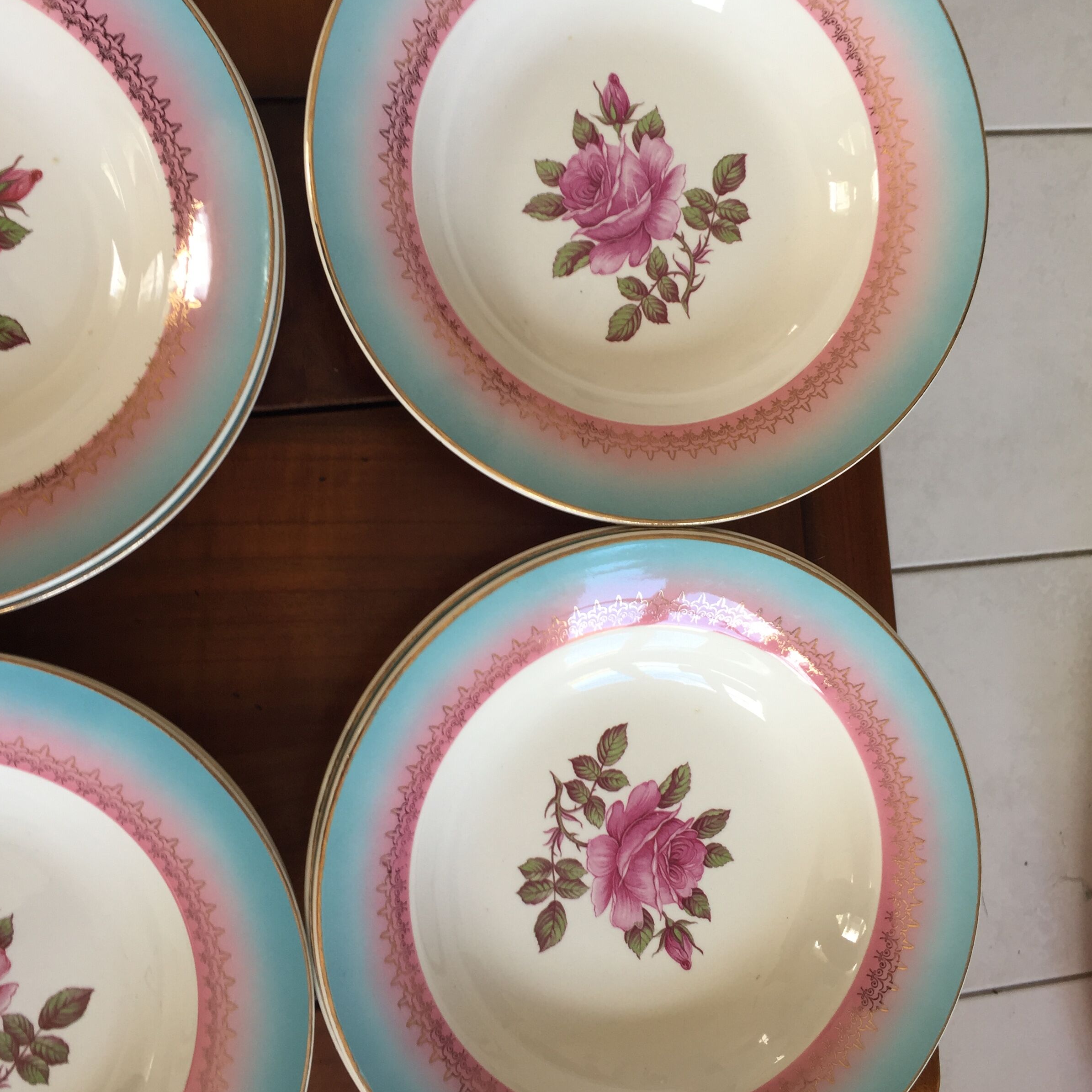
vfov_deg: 47.2
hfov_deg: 47.2
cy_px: 545
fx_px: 1249
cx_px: 548
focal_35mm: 35
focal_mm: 4.15
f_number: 2.2
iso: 32
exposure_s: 1/50
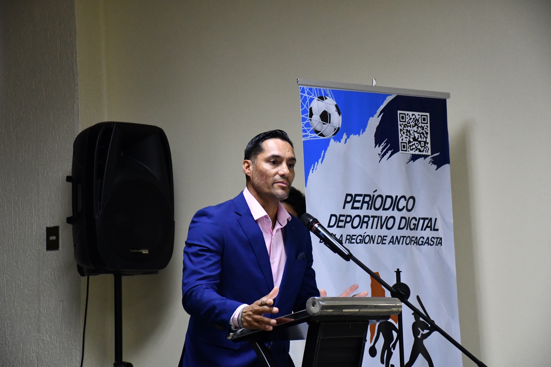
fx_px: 1515
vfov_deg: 13.8
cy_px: 184
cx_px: 276
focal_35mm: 99
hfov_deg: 20.6
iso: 3200
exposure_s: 1/80
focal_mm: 66
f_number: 5
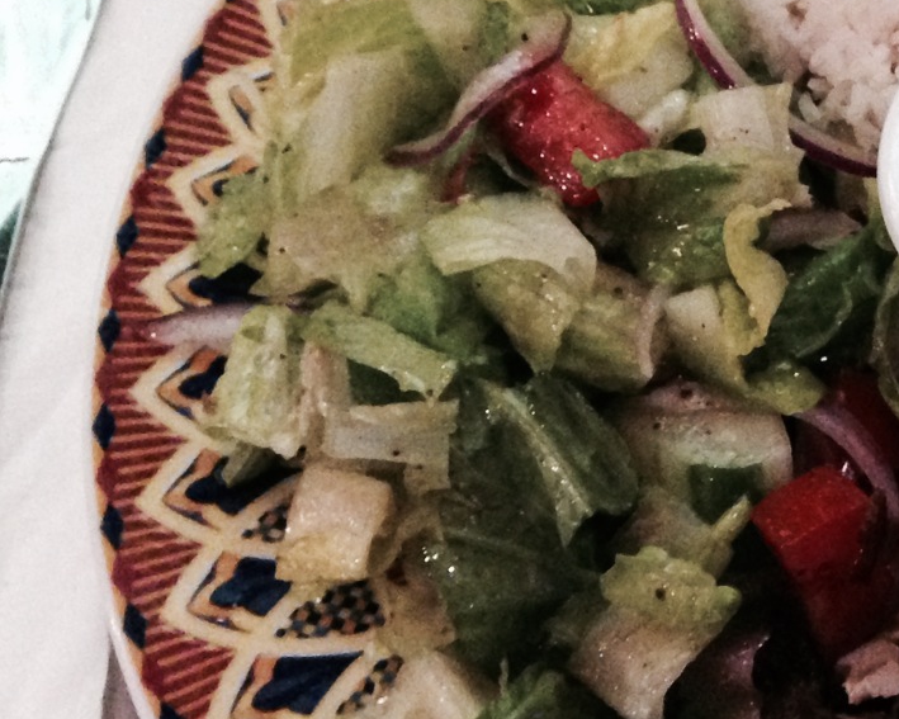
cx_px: 1096
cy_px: 103
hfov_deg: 19.3
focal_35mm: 93
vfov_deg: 16.4
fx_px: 2474
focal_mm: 4.12
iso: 640
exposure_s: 1/15
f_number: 2.4
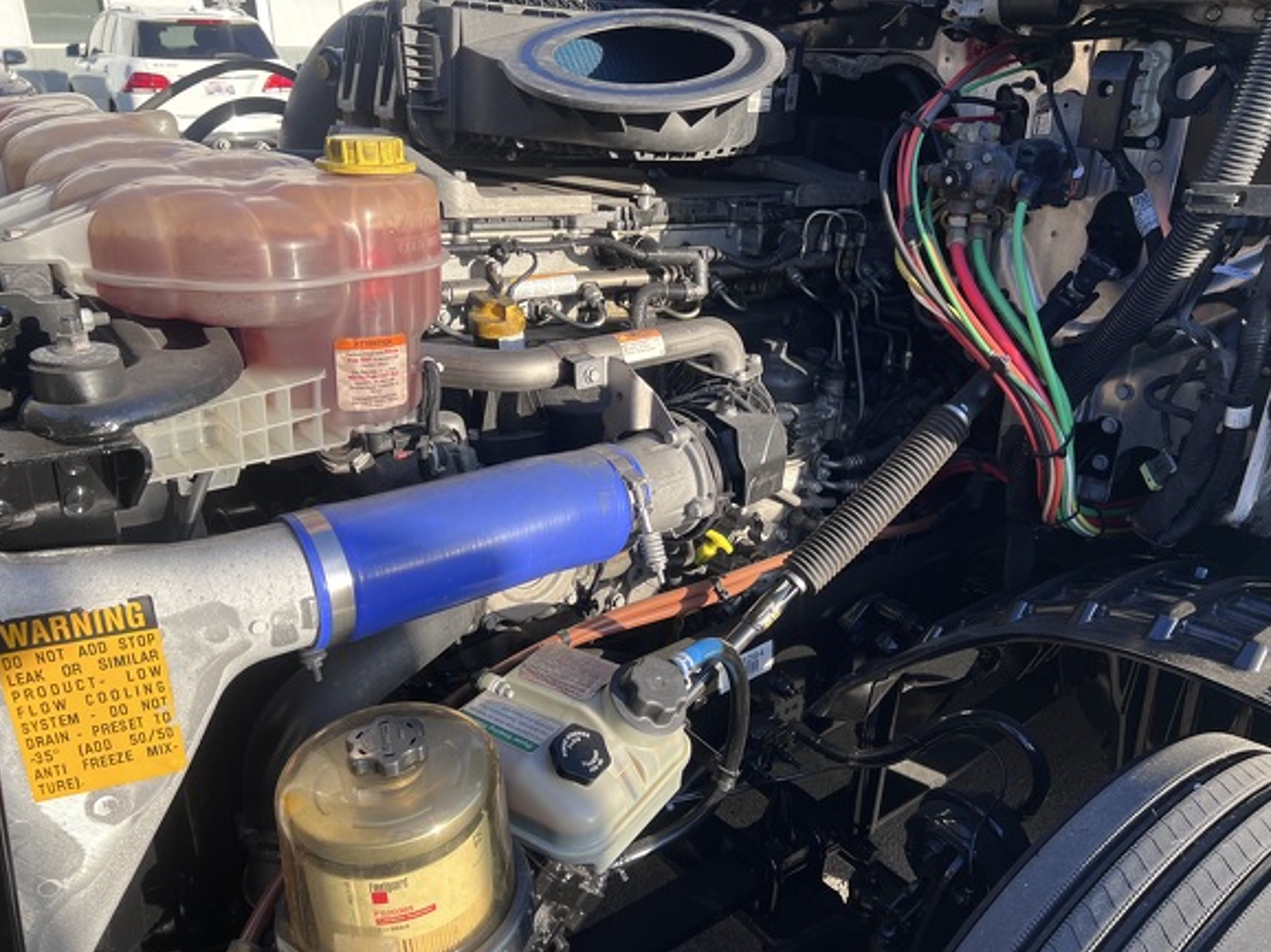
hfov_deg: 65.3
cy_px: 492
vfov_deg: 51.3
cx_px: 651
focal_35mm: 27
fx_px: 991
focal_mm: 5.7
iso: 50
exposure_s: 1/780
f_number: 1.5
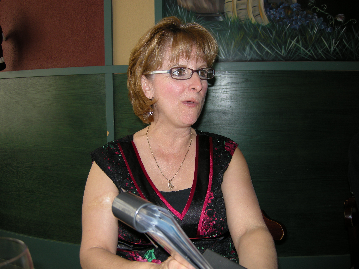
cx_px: 180
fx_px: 363
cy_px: 134
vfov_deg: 40.7
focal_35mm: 35
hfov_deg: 52.6
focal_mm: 7.5
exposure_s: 1/31.1
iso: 64
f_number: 2.7
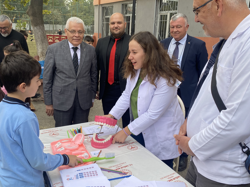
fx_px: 231
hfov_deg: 56.7
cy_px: 79
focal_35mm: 32
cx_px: 110
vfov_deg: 44.0
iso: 32
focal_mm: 4.25
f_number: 1.8
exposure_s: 1/326
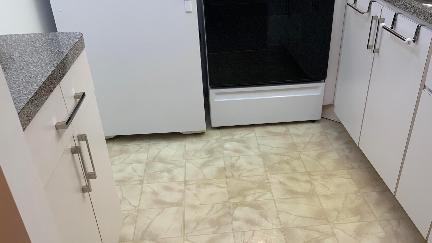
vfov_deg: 32.3
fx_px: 412
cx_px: 242
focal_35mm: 36
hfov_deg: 55.1
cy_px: 179
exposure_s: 1/60
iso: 40
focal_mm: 3
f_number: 1.8
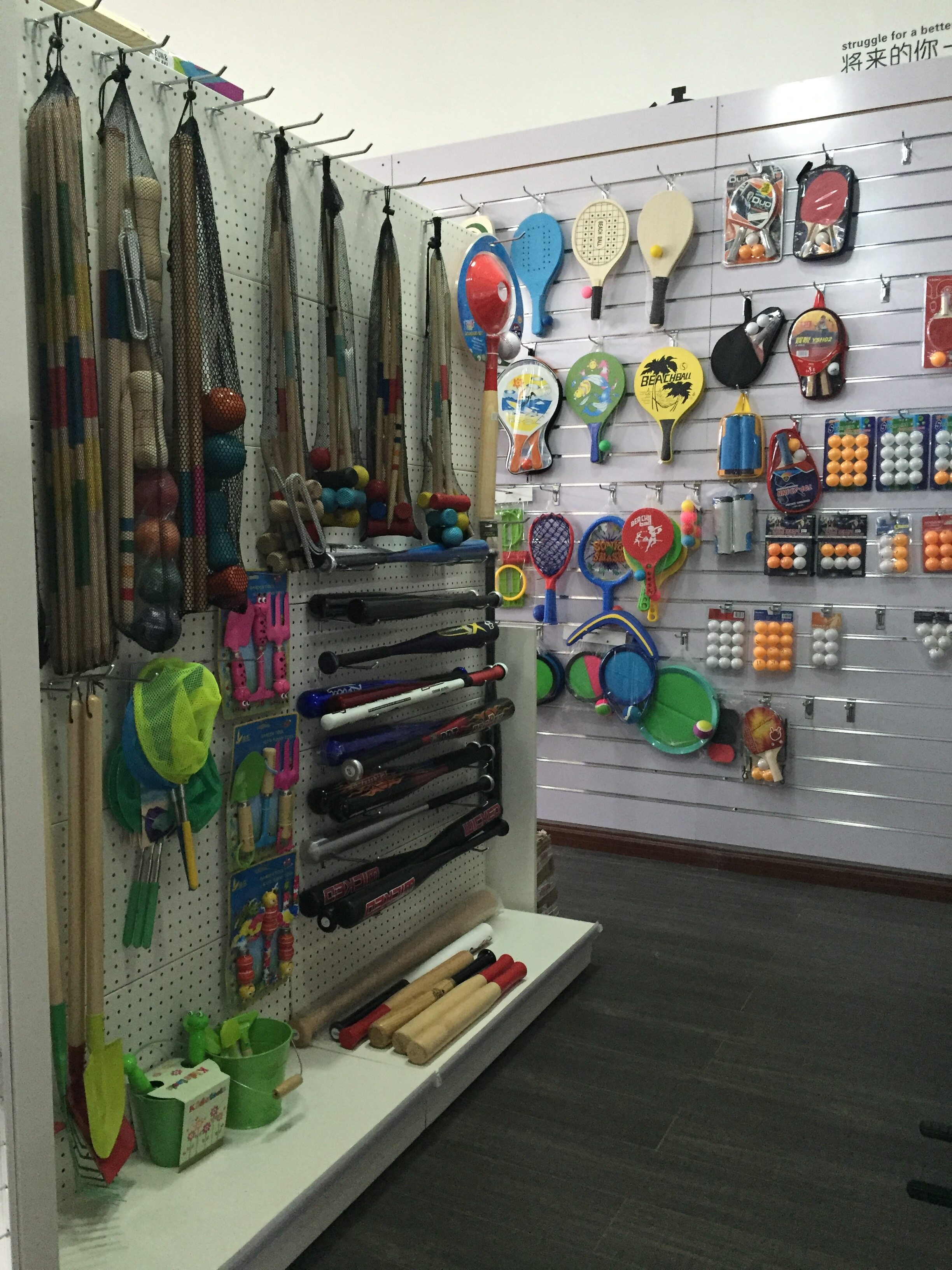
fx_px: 1063
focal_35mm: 29
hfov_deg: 48.2
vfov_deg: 61.7
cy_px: 635
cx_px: 476
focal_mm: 4.15
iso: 250
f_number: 2.2
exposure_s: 1/17
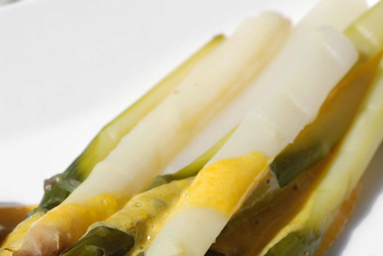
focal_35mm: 442
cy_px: 275
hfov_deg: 4.6
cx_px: -71
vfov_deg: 3.1
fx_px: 4713
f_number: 6.3
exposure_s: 1/640
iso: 100
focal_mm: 105
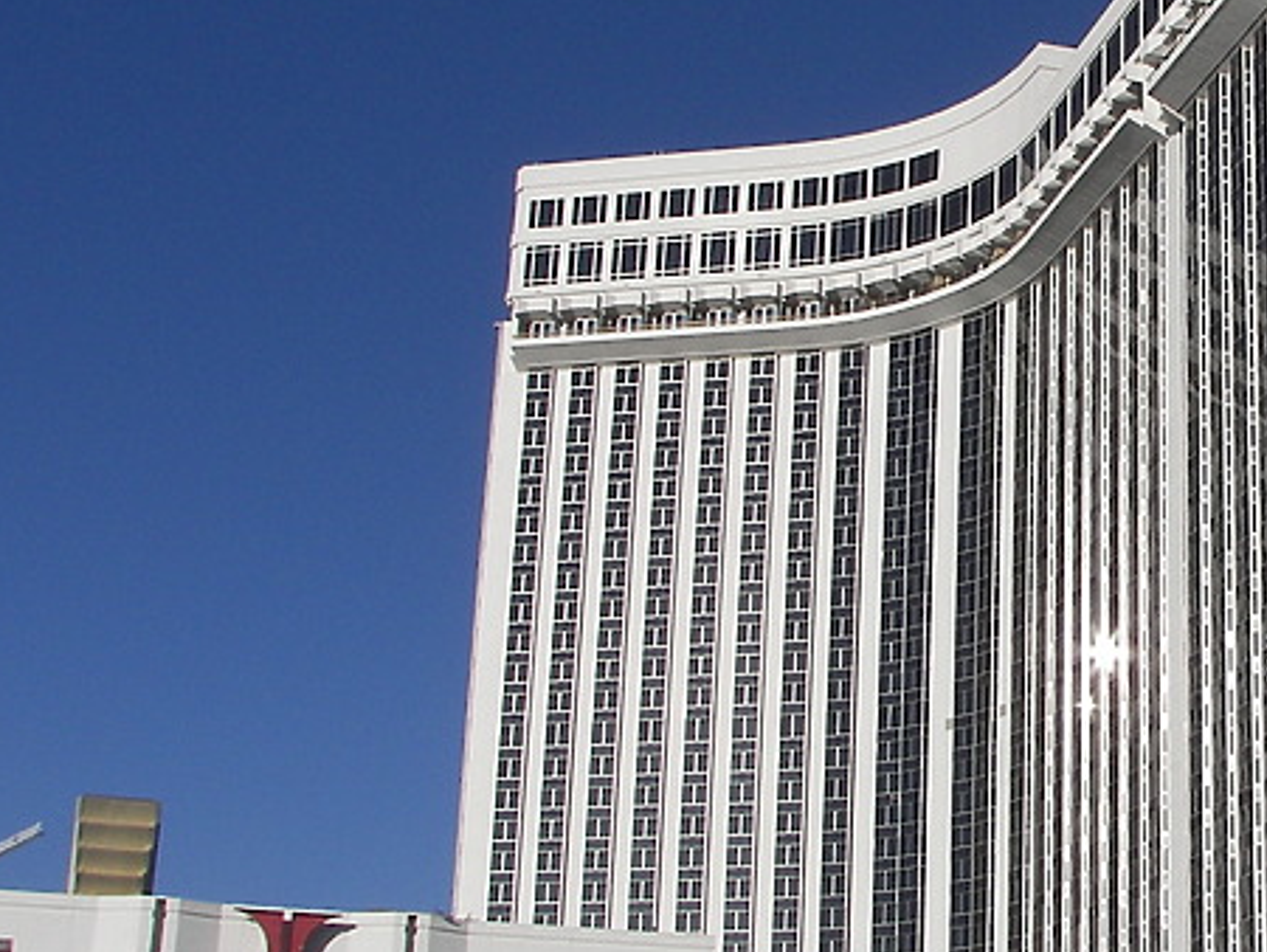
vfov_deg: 20.4
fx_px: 2637
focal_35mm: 72
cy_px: 297
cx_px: 1236
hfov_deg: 25.8
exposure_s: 1/500
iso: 50
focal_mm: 6
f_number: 5.6
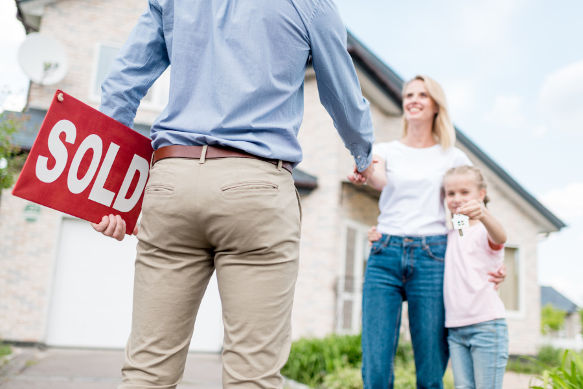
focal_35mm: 35
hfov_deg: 54.4
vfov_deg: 37.9
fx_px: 567
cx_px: 292
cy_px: 194
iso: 250
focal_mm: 35
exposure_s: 1/3200
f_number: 2
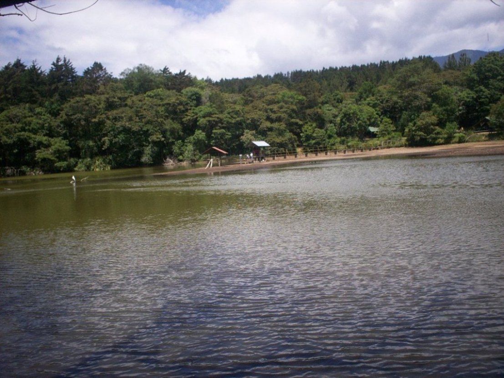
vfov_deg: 39.7
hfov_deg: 51.3
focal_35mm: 36
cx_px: 252
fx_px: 524
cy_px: 189
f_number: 4.5
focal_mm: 6
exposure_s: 1/580
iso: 100
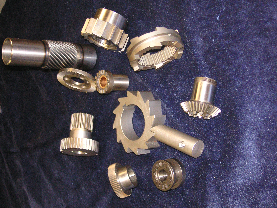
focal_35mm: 44
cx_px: 138
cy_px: 104
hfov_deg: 42.9
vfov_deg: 32.9
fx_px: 352
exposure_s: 1/45
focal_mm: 7.3
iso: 160
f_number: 3.1
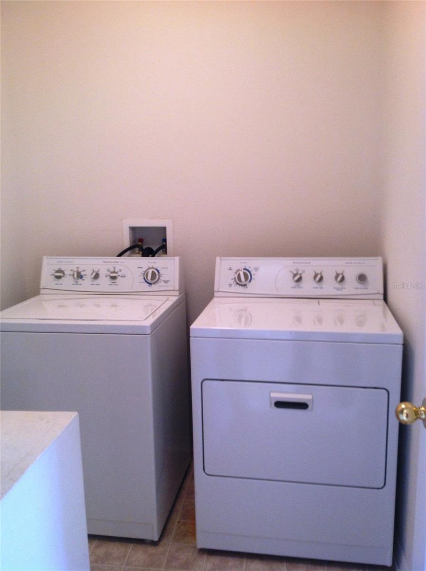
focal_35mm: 35
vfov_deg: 52.7
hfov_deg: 40.6
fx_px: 576
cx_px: 213
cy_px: 286
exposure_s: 1/15
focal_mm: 4.28
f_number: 2.4
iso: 80
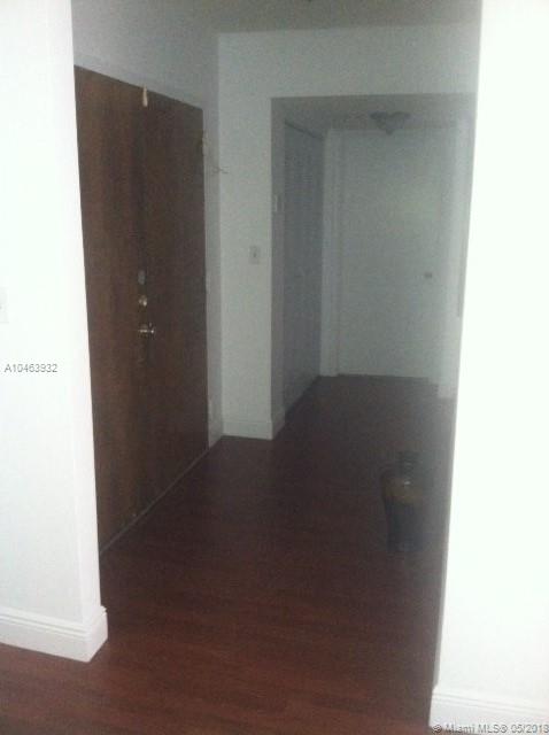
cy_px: 368
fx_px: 742
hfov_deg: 40.6
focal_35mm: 35
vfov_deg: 52.7
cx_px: 274
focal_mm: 3.85
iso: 640
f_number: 2.8
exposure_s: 1/15
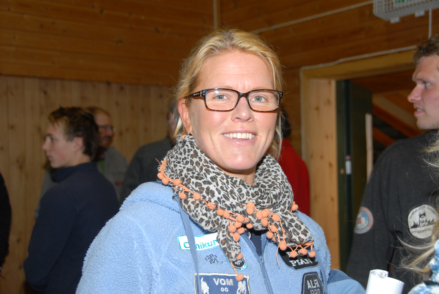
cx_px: 220
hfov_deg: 36.8
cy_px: 147
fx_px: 659
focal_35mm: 54
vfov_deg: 25.1
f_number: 5.6
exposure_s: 1/60
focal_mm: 36
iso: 400
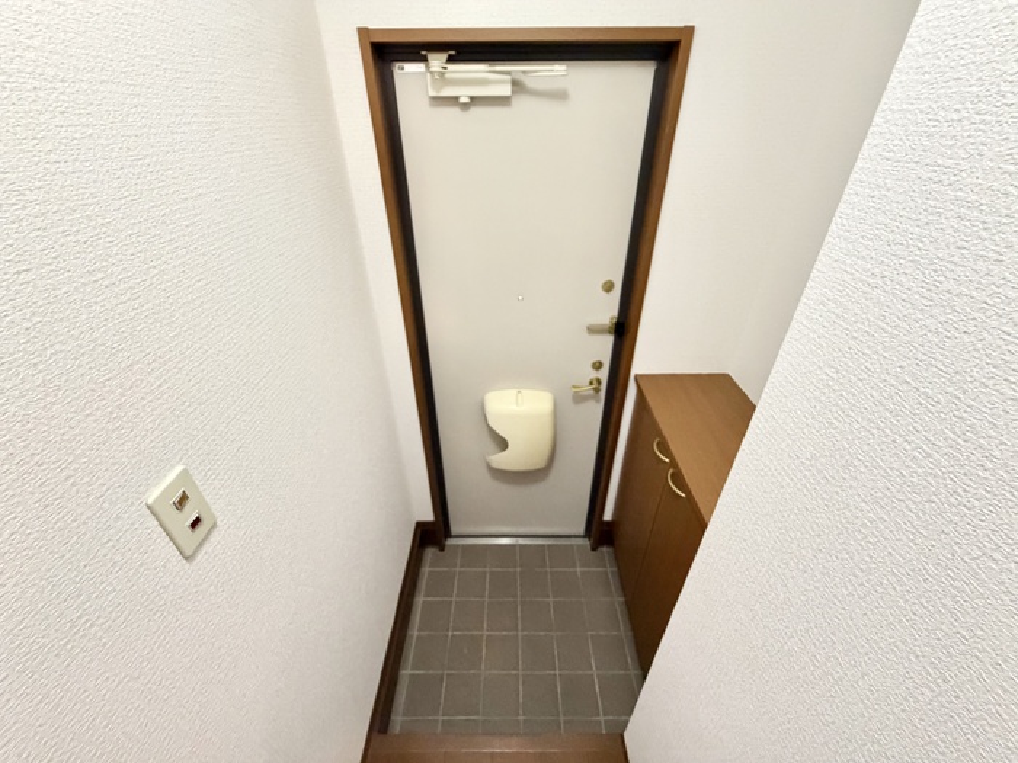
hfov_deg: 102.1
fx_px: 412
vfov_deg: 85.7
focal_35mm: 14
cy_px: 382
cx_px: 509
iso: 800
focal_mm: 2.22
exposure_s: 1/60
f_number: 2.2
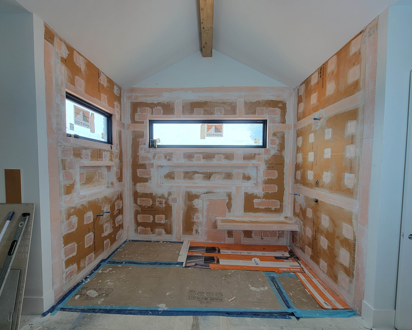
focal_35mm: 14
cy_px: 168
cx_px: 207
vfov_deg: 88.0
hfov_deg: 100.7
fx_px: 171
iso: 50
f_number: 2.2
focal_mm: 2.2
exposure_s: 1/120
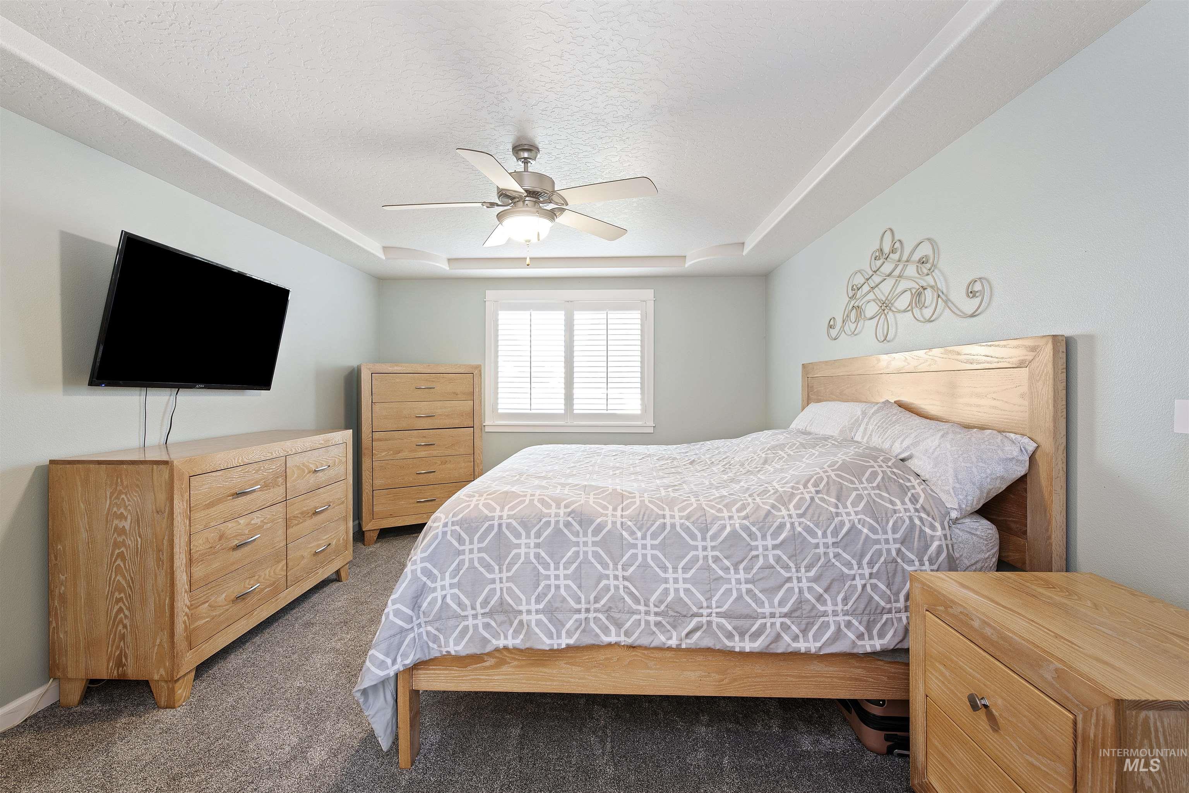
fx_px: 496
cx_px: 594
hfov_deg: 100.4
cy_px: 396
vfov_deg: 77.4
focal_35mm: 15
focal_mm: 15
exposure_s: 1.3
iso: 320
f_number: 6.3
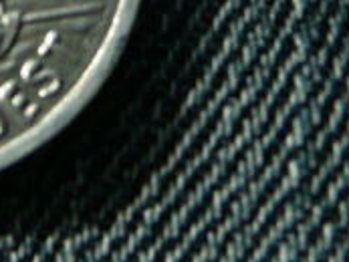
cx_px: -127
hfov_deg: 18.1
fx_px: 1009
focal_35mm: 100
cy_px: -75
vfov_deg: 14.2
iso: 100
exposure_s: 1/250
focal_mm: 4.9
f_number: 3.4
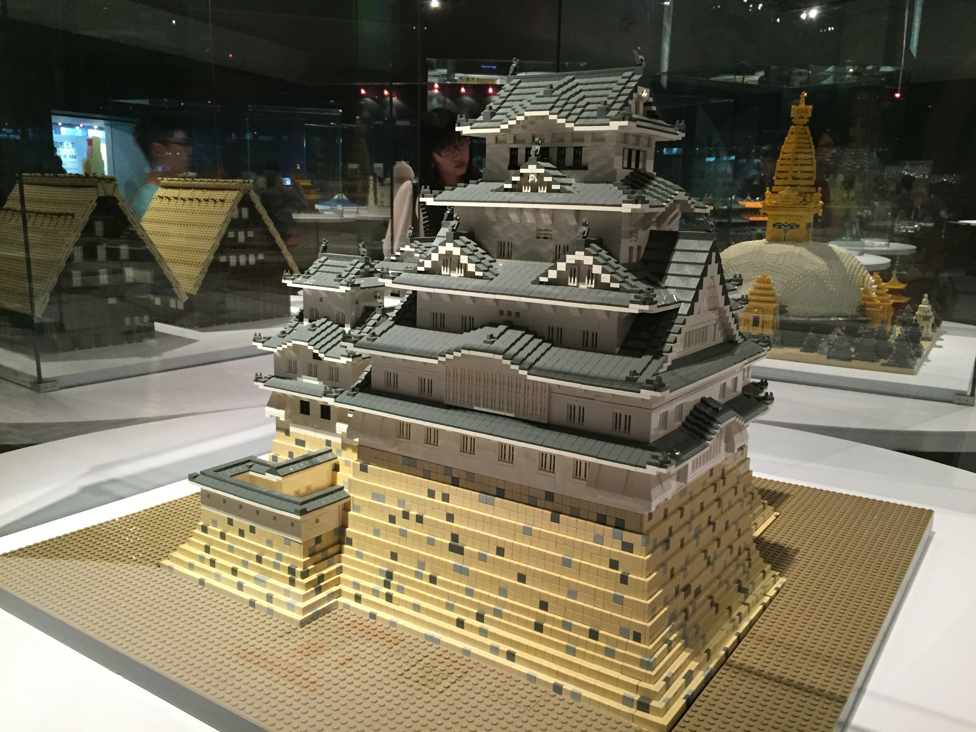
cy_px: 366
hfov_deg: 61.7
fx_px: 818
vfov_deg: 48.2
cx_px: 488
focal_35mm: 29
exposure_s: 1/24
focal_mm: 4.15
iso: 250
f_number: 2.2
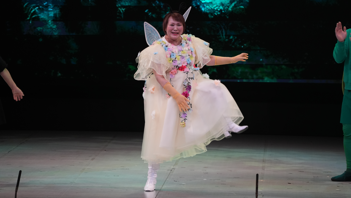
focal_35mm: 265
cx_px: 175
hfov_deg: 8.1
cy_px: 91
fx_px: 2466
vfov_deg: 4.6
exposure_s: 1/250
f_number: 6.3
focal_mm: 252
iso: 3200
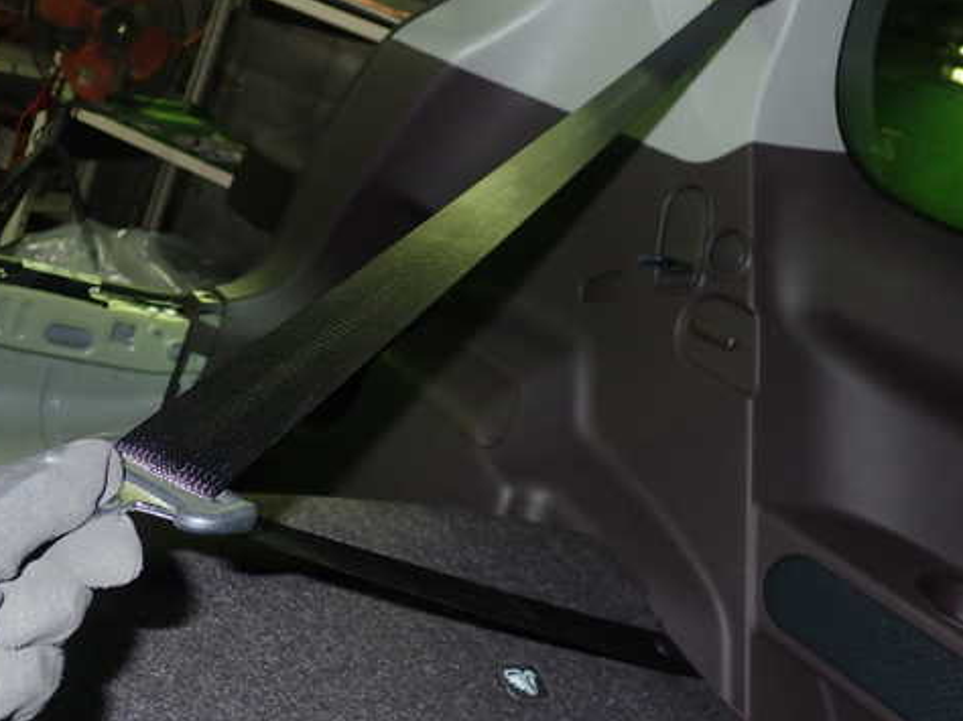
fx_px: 1057
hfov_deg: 48.9
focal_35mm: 38
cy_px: 321
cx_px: 419
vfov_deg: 37.6
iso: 200
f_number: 2.3
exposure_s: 1/30
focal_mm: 5.5
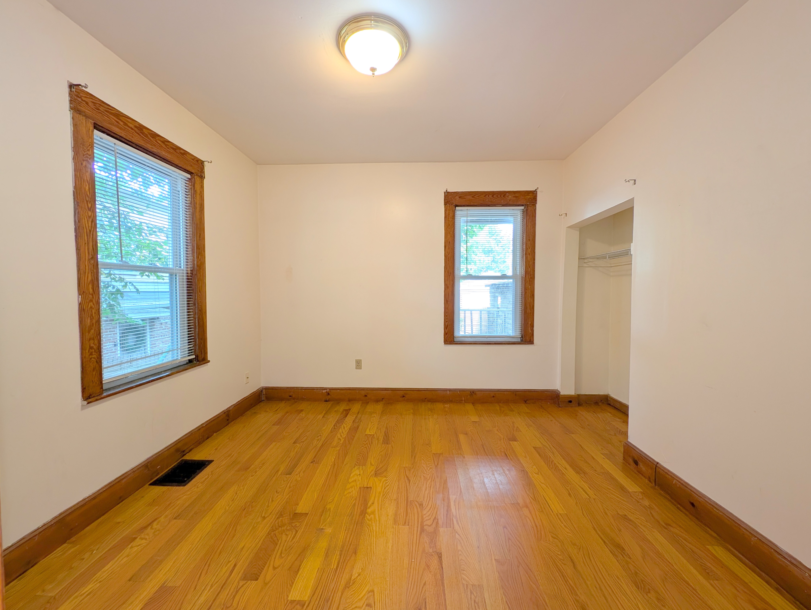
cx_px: 406
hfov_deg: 110.5
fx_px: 282
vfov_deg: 94.6
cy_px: 305
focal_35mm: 12
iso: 37
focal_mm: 2.23
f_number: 1.95
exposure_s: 1/24
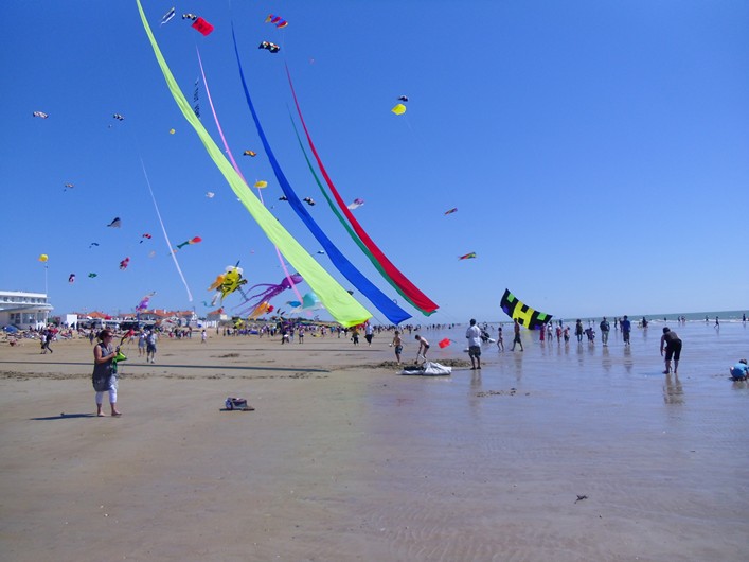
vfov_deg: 45.4
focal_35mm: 31
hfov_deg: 58.4
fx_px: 671
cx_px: 374
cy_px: 281
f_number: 9.5
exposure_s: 1/215
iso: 80
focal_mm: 5.6
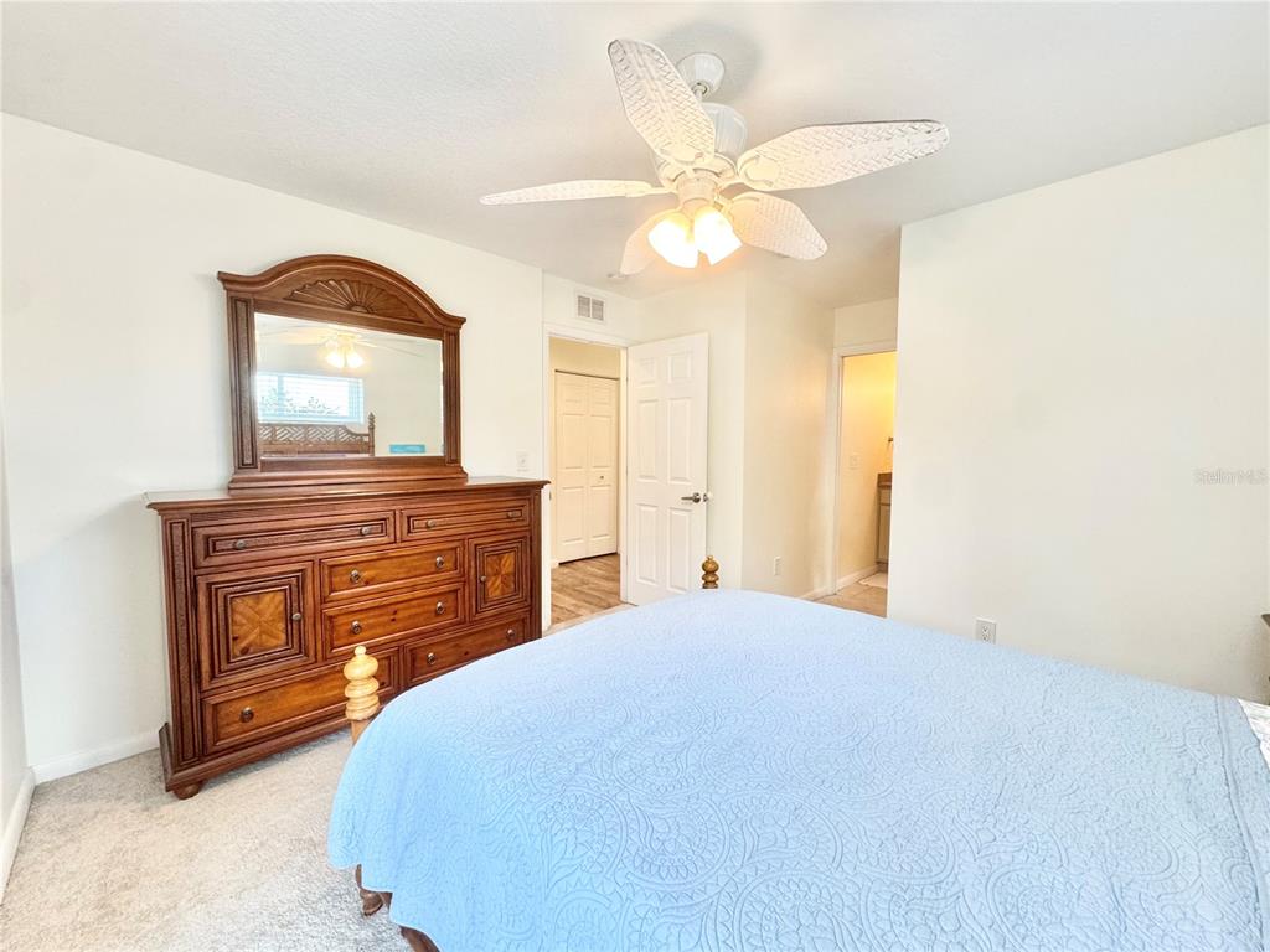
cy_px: 476
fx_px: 514
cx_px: 635
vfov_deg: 85.7
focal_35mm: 14
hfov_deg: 102.1
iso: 200
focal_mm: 2.22
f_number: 2.2
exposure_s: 1/120
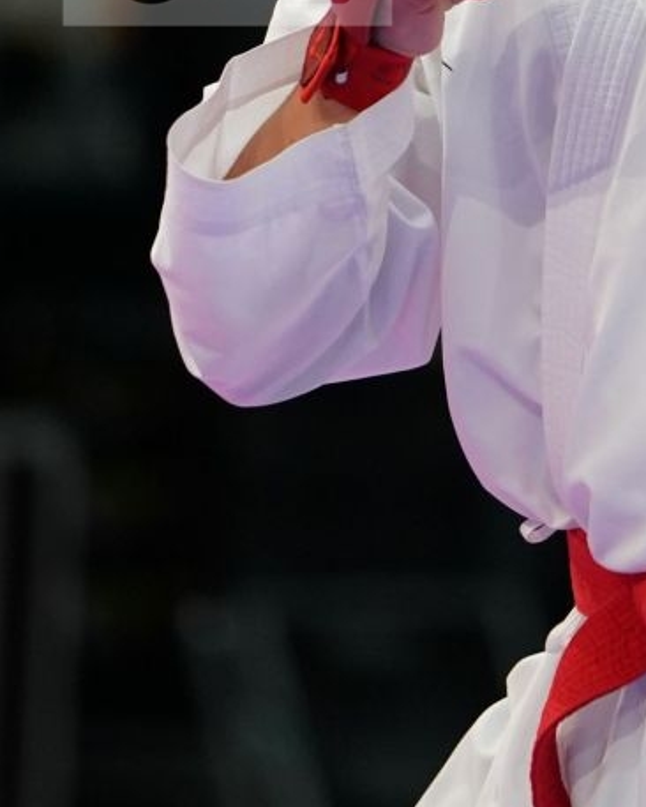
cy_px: -134
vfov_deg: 2.6
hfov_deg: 2.1
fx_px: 17650
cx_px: 826
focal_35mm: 739
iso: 1600
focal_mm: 200
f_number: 2.8
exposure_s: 1/1000
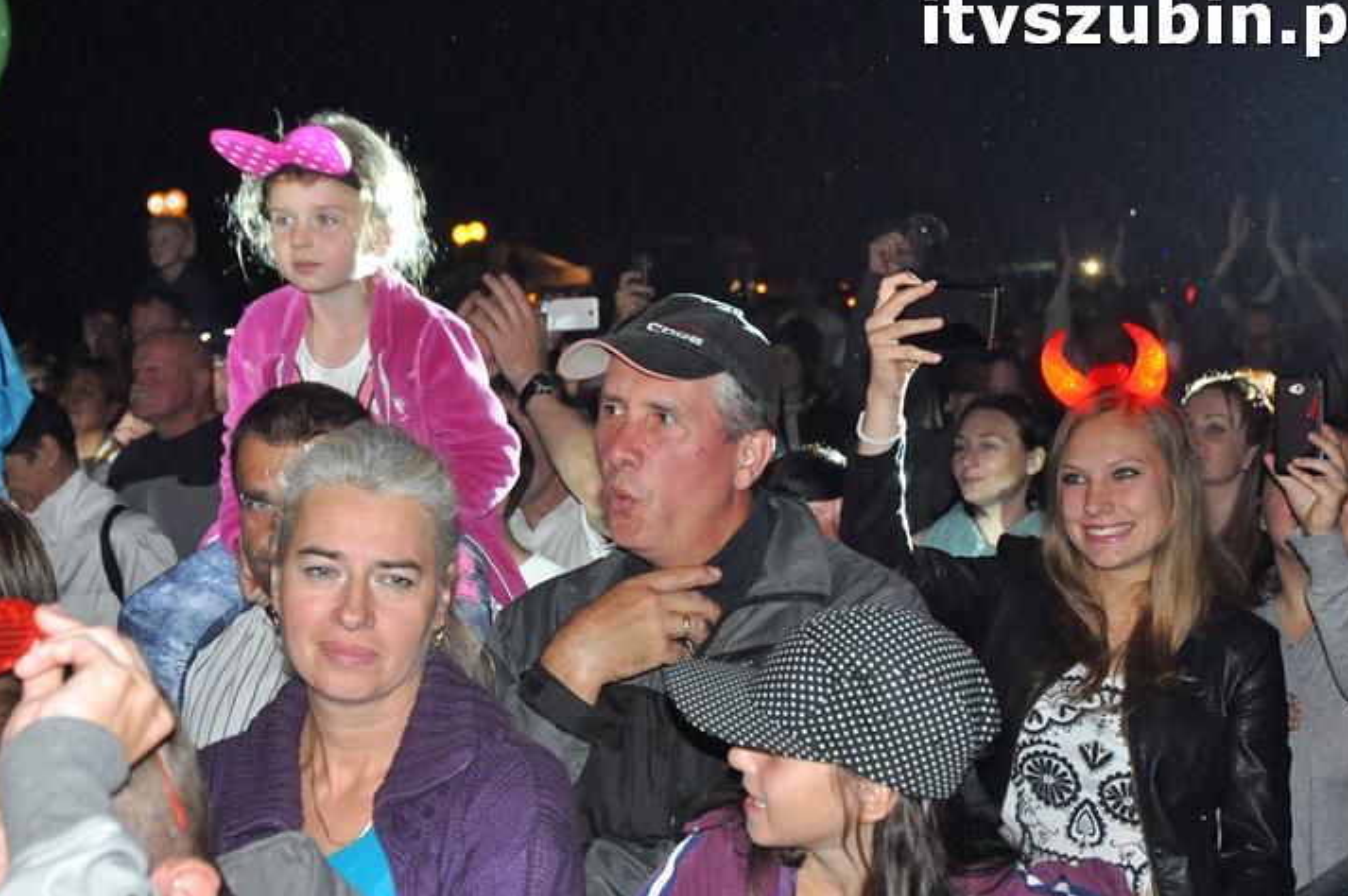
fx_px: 2342
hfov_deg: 32.1
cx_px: 633
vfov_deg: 21.7
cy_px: 464
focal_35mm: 63
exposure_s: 1/60
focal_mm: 35
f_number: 5.6
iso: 3200
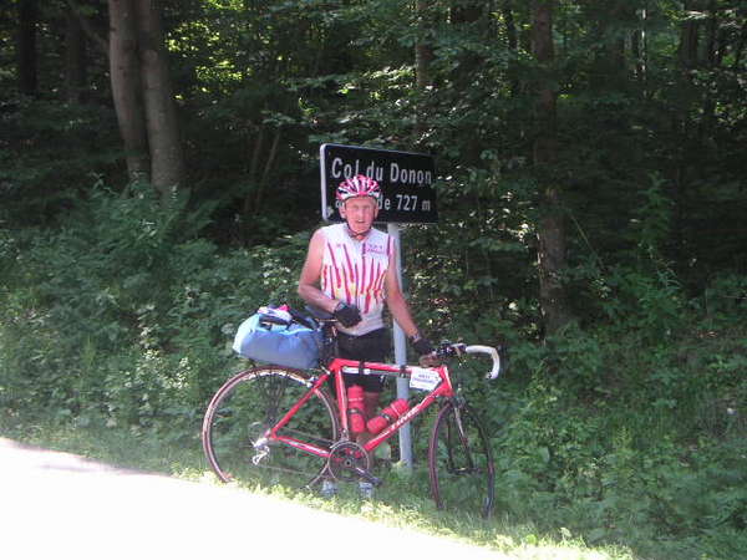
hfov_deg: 39.7
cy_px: 280
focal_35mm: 48
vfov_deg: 30.3
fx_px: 1036
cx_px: 374
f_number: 2.9
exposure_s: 1/60
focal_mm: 7.5
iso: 50
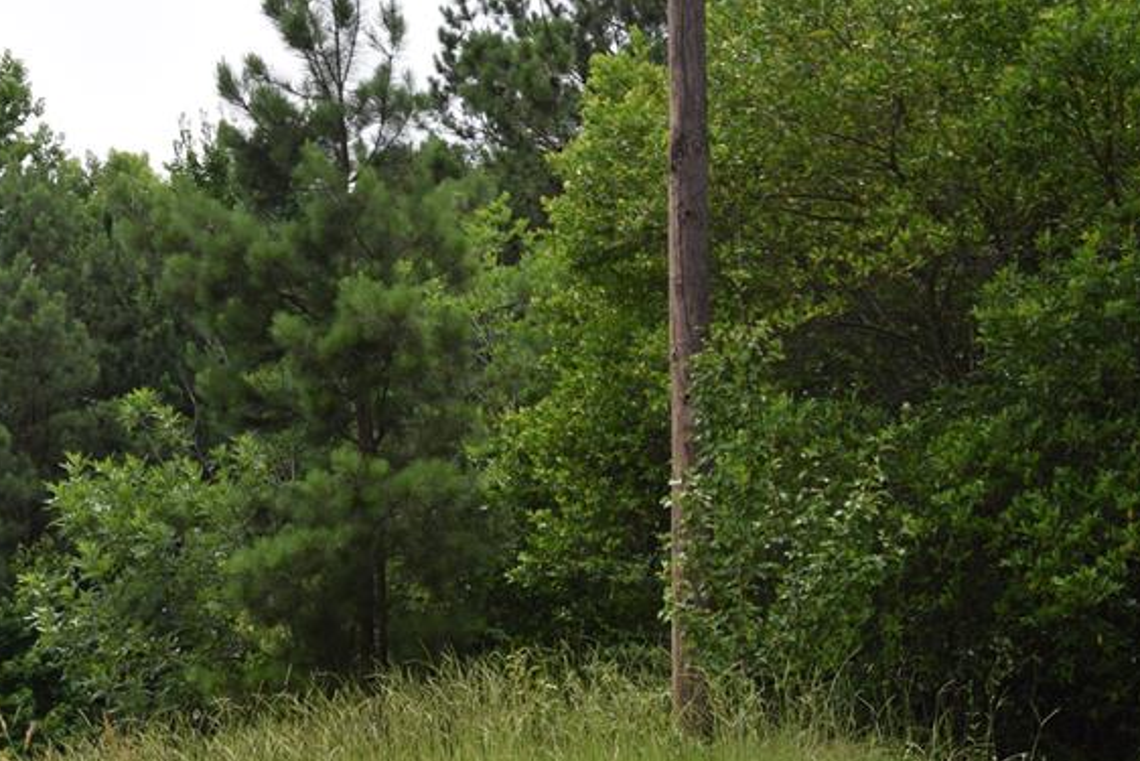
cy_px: 430
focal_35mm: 71
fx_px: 2249
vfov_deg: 19.2
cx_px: 195
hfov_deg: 27.7
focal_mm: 26
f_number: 9
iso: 100
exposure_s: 1/200
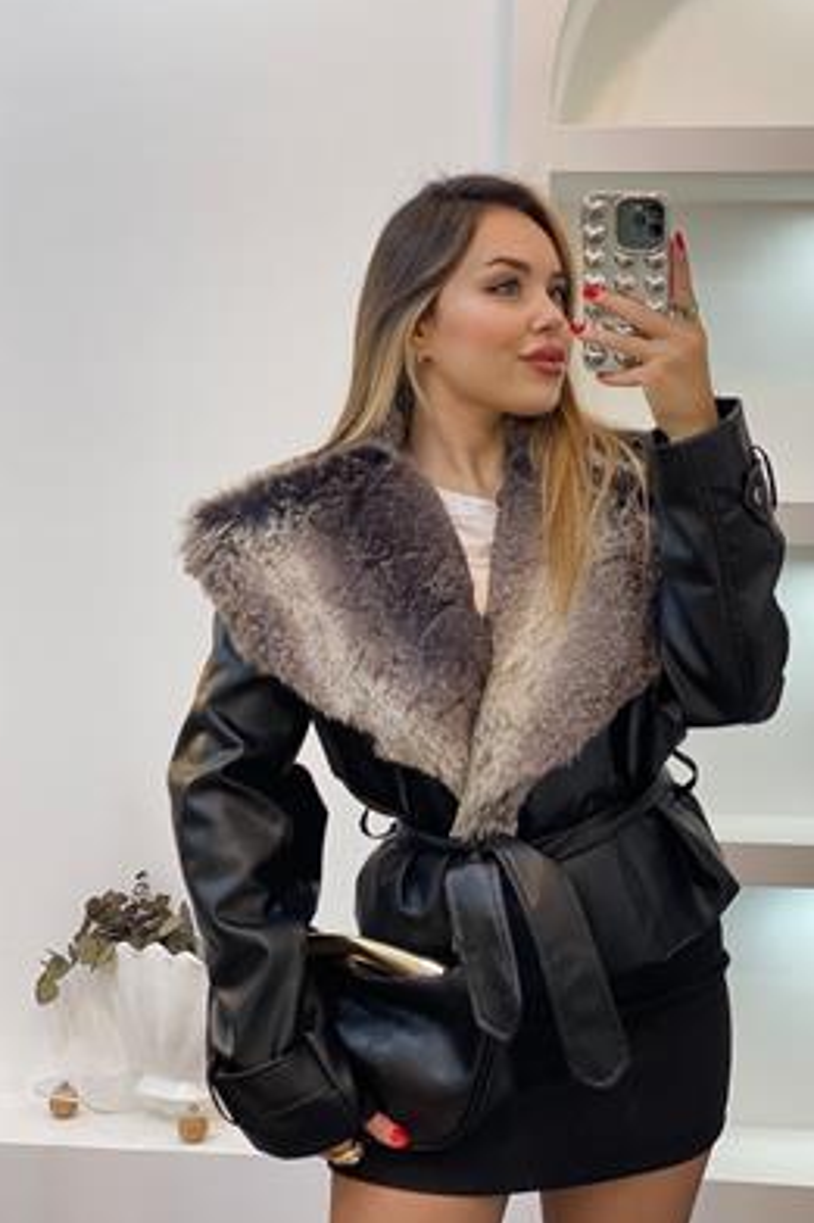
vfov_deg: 35.1
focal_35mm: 57
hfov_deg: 23.7
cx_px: 452
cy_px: 607
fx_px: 1935
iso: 100
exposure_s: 1/100
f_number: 2
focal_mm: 6
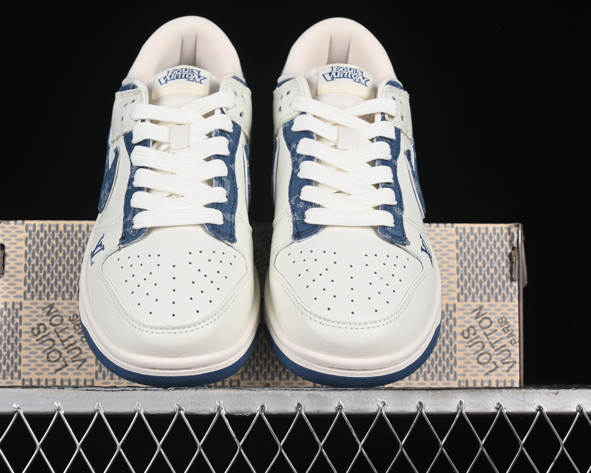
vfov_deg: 17.9
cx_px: 259
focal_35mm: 86
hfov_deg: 22.2
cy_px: 238
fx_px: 1504
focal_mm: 50
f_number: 8
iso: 160
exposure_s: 1/80
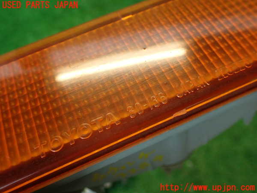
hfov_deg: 60.0
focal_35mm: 30
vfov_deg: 46.8
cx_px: 128
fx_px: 223
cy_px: 96
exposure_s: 1/60
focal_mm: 5.4
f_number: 2.3
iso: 200
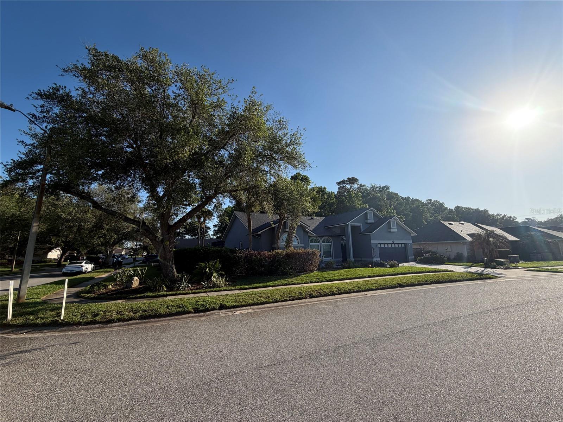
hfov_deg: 102.1
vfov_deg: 85.7
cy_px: 211
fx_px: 228
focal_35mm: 14
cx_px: 282
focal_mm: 2.22
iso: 25
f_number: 2.2
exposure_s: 1/1050
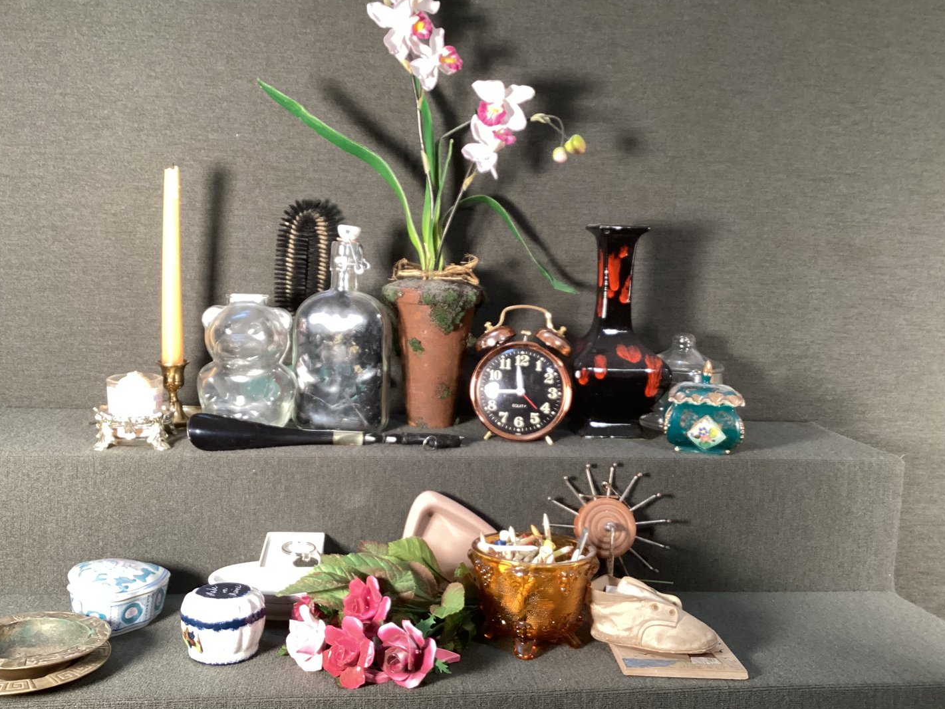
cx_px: 445
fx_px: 901
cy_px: 359
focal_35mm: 33
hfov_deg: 55.3
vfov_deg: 43.0
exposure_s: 1/50
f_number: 2.4
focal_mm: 3.3
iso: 320
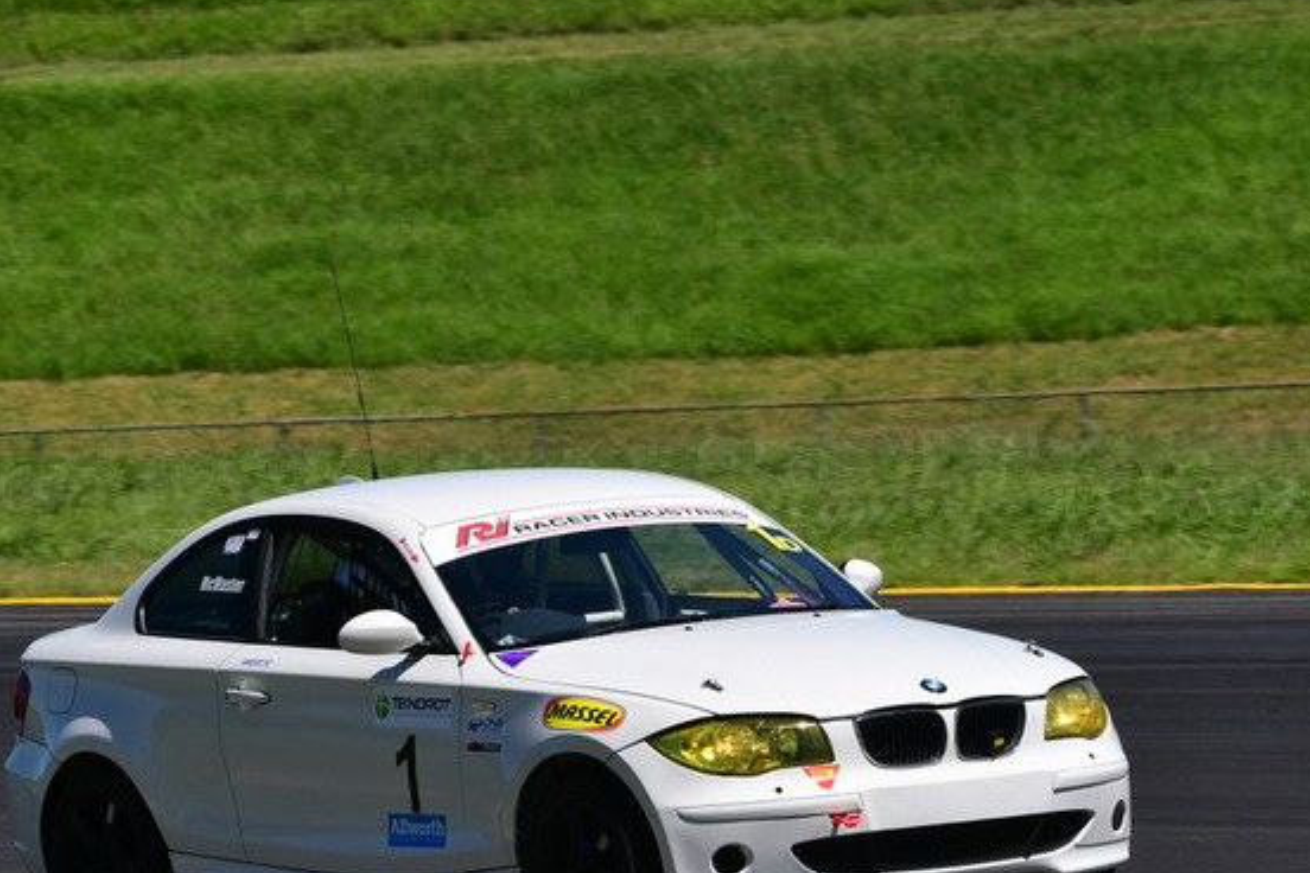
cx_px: 605
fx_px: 15828
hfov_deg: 4.7
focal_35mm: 435
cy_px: 489
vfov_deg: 3.2
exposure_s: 1/640
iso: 320
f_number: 11
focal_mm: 200
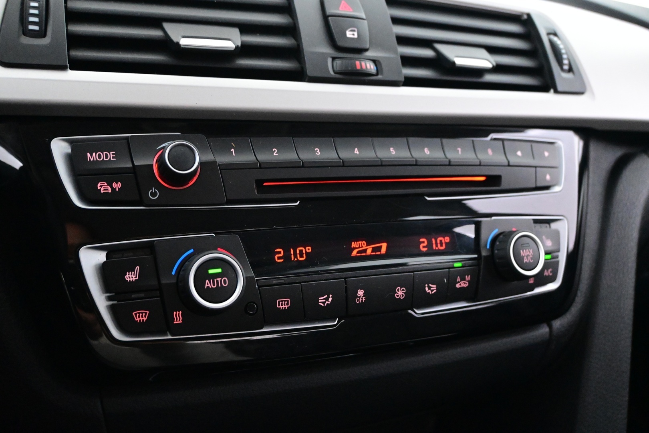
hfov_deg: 57.2
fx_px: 595
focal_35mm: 33
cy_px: 216
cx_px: 324
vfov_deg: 40.0
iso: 8000
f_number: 4
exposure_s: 1/40
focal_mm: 22
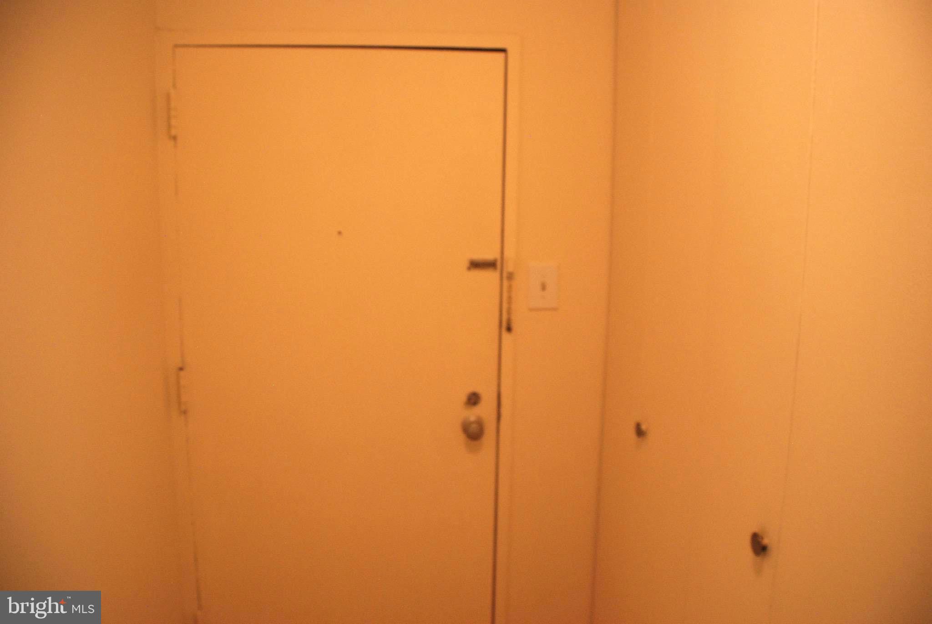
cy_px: 312
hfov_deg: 61.9
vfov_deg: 43.7
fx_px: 777
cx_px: 466
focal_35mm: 30
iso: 640
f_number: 3.8
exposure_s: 1/40
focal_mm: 20
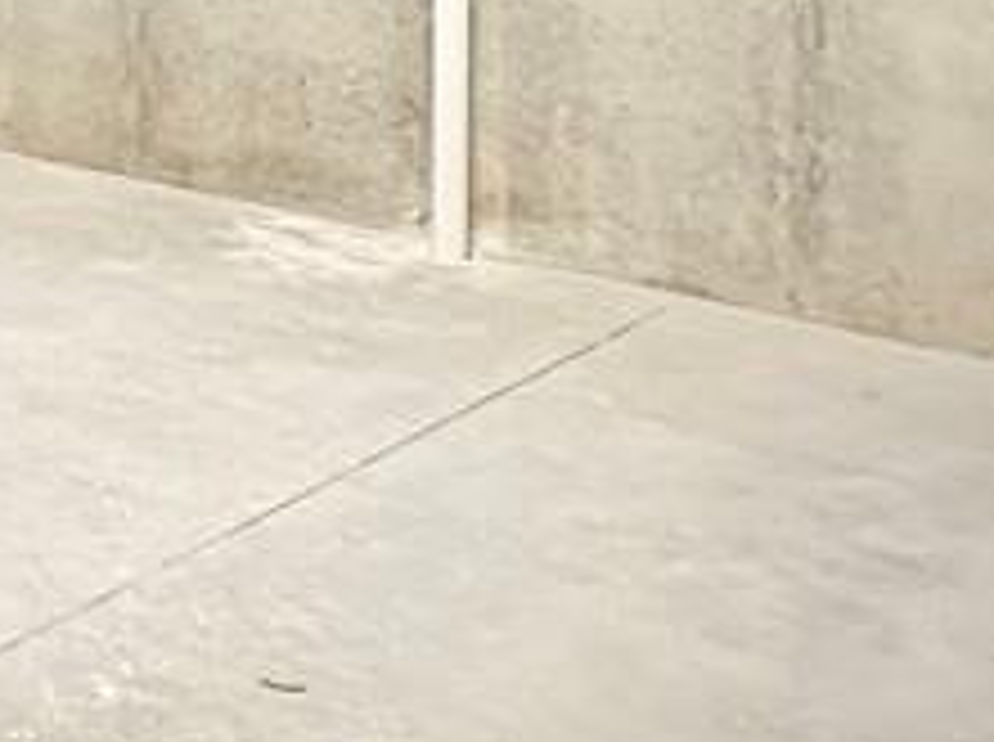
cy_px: -274
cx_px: -414
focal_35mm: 65
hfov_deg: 24.6
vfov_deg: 20.2
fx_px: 1863
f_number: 2.2
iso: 1250
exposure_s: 1/40
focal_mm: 2.22
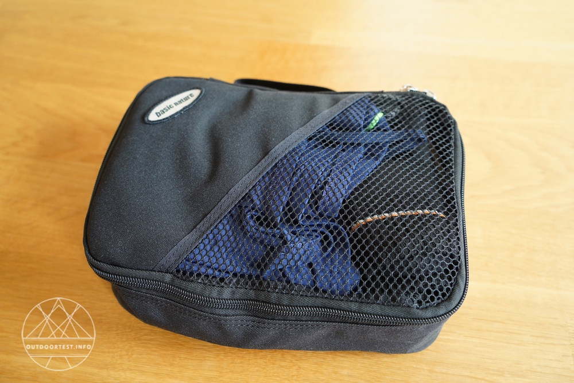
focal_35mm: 31
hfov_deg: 60.3
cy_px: 192
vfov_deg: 42.3
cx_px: 287
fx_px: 494
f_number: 4.5
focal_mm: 31
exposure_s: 1/40
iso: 800
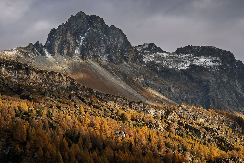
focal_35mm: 82
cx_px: 122
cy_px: 82
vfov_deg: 16.7
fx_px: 556
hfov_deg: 24.8
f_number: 14
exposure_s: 1/125
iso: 320
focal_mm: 55
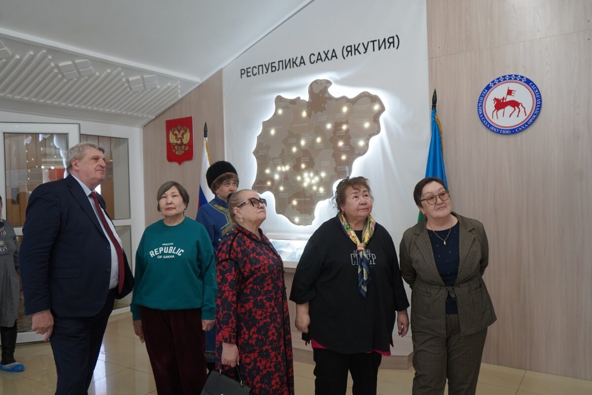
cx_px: 296
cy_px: 198
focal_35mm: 28
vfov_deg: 46.4
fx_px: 460
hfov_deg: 65.5
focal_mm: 28
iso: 1000
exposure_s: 1/200
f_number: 4
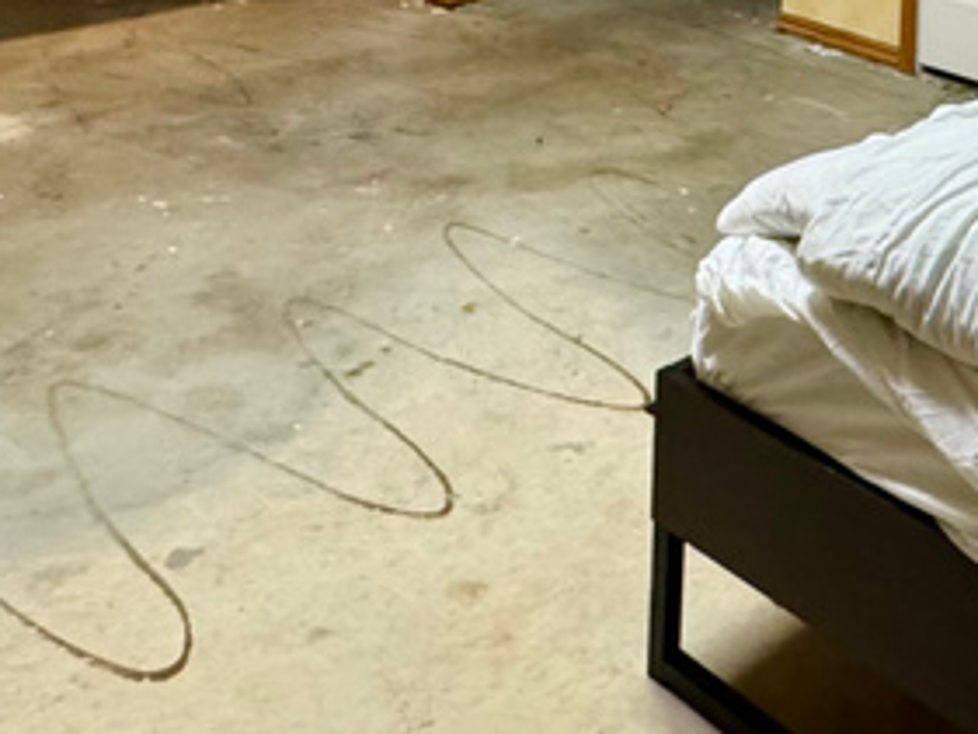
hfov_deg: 35.2
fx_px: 1442
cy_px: -344
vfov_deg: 23.4
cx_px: 884
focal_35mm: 51
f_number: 2.2
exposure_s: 1/60
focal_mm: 2.22
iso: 320
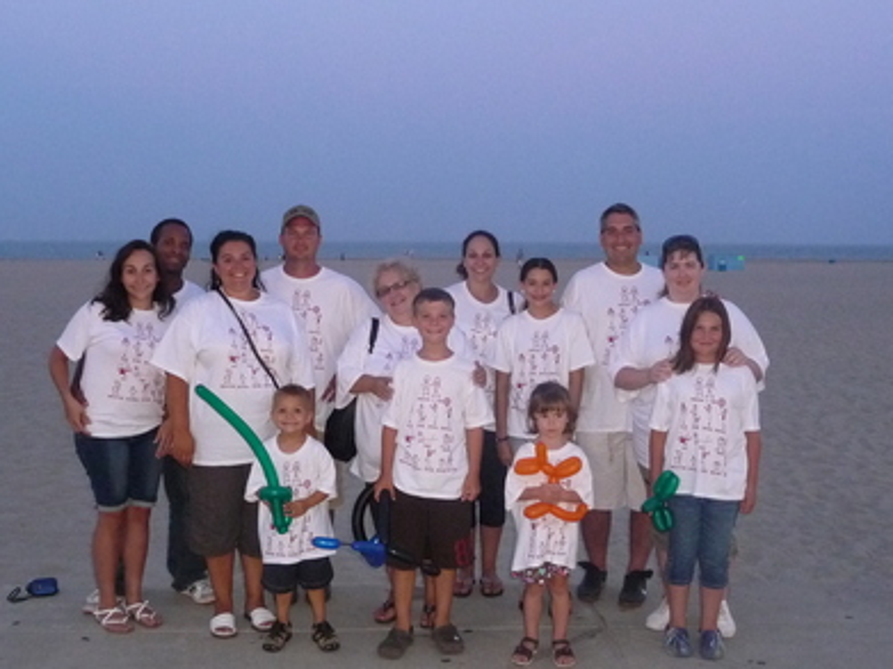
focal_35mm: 40
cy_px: 334
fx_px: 1032
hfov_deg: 46.8
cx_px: 446
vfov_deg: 35.9
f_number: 3.3
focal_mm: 4.7
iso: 400
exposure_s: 1/30
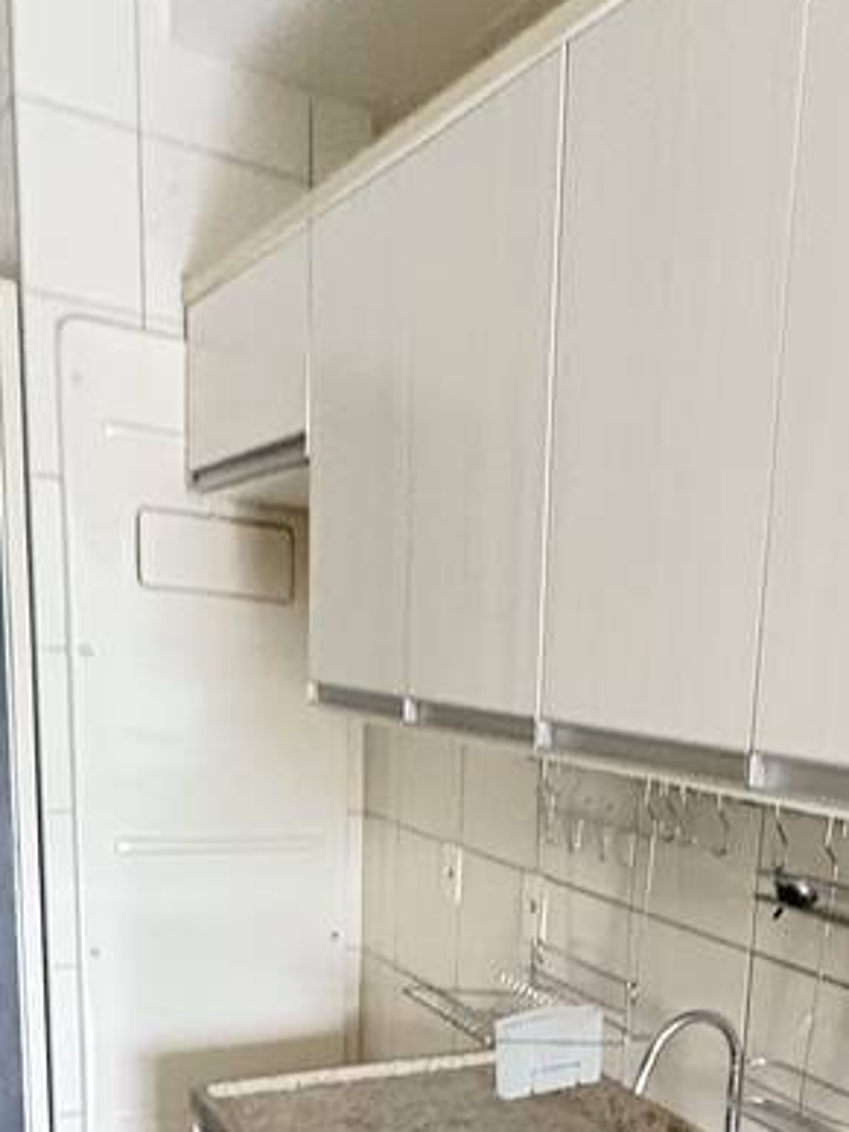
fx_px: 1275
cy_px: 948
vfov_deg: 44.8
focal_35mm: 39
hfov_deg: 34.8
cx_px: 759
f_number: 2.2
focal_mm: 2.22
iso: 1600
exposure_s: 1/30
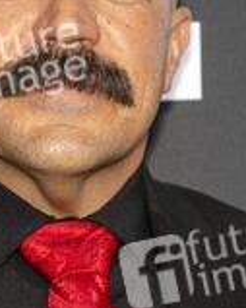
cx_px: 43
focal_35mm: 259
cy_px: 167
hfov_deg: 6.0
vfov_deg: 7.5
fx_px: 2359
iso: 800
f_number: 5.6
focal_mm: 110
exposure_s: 1/200
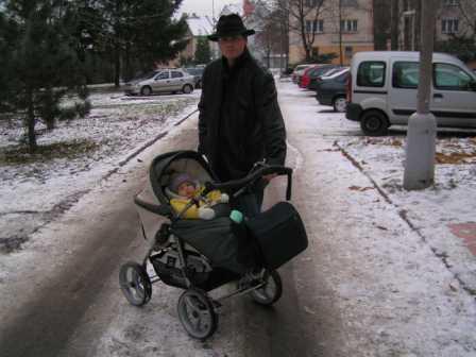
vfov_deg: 37.7
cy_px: 178
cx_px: 238
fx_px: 523
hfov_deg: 49.0
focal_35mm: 38
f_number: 2.8
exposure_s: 1/500
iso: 50
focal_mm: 5.8
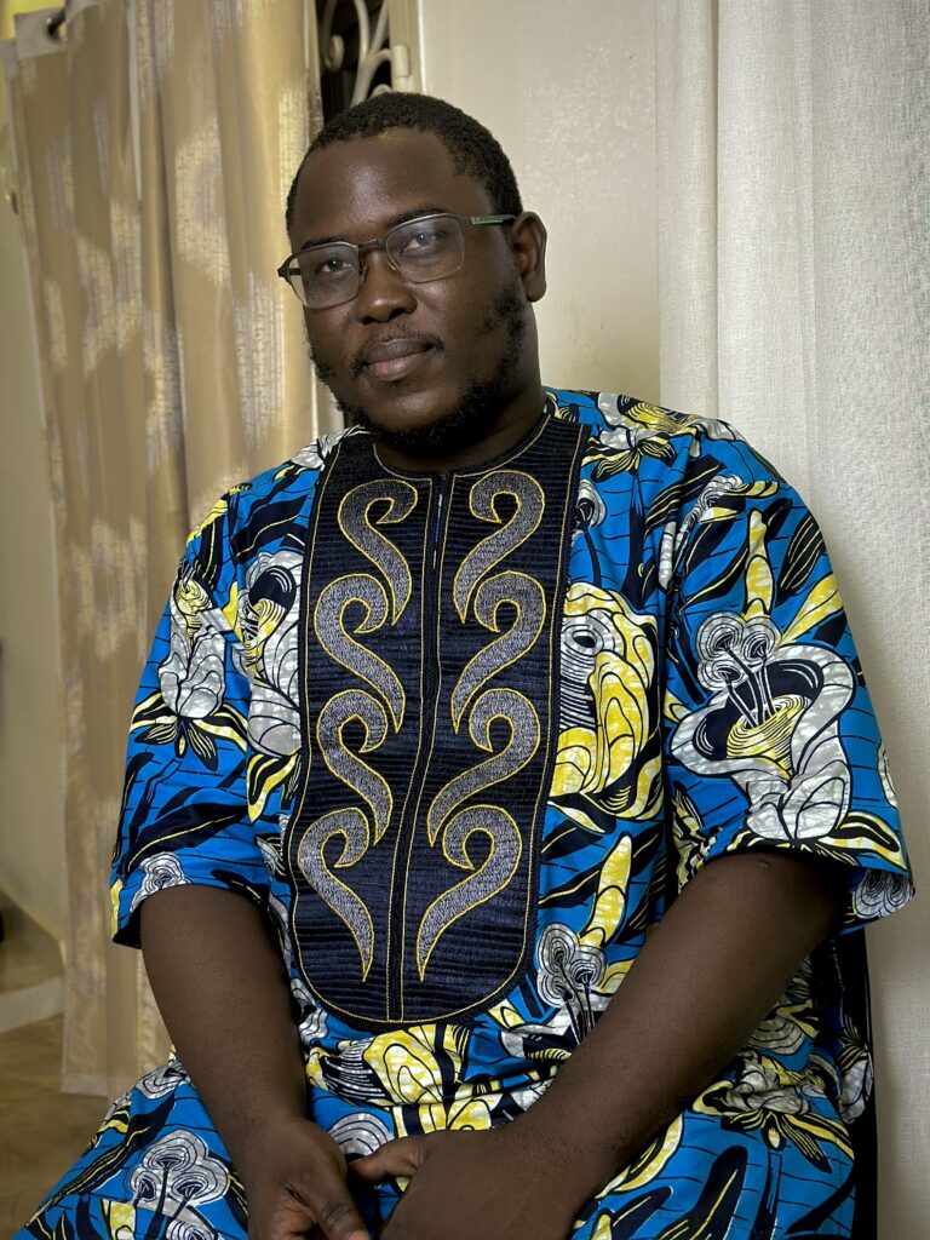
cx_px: 465
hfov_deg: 30.3
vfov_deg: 39.7
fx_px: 1719
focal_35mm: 48
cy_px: 620
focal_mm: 6.86
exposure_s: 1/50
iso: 100
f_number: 1.78
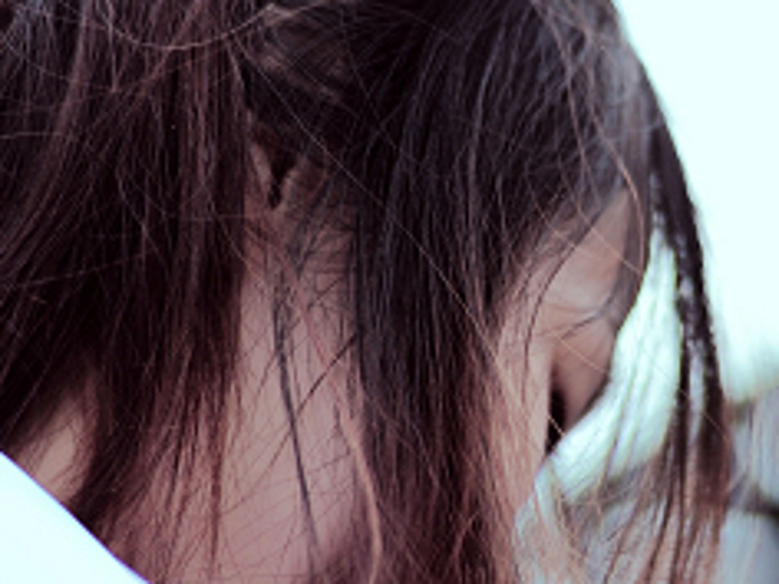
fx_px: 3668
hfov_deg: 12.1
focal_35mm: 163
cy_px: 307
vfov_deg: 9.1
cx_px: 561
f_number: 1.8
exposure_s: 1/200
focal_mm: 50
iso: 200
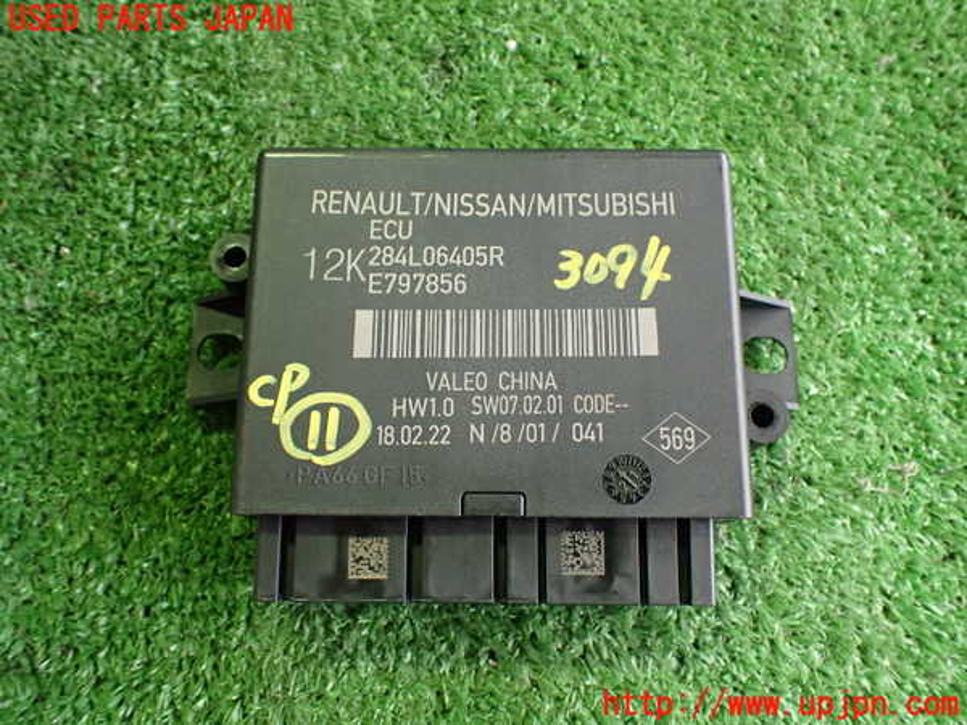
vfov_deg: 46.8
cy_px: 362
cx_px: 484
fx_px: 838
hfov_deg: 60.0
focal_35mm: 30
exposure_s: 1/100
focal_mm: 5.4
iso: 800
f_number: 2.3
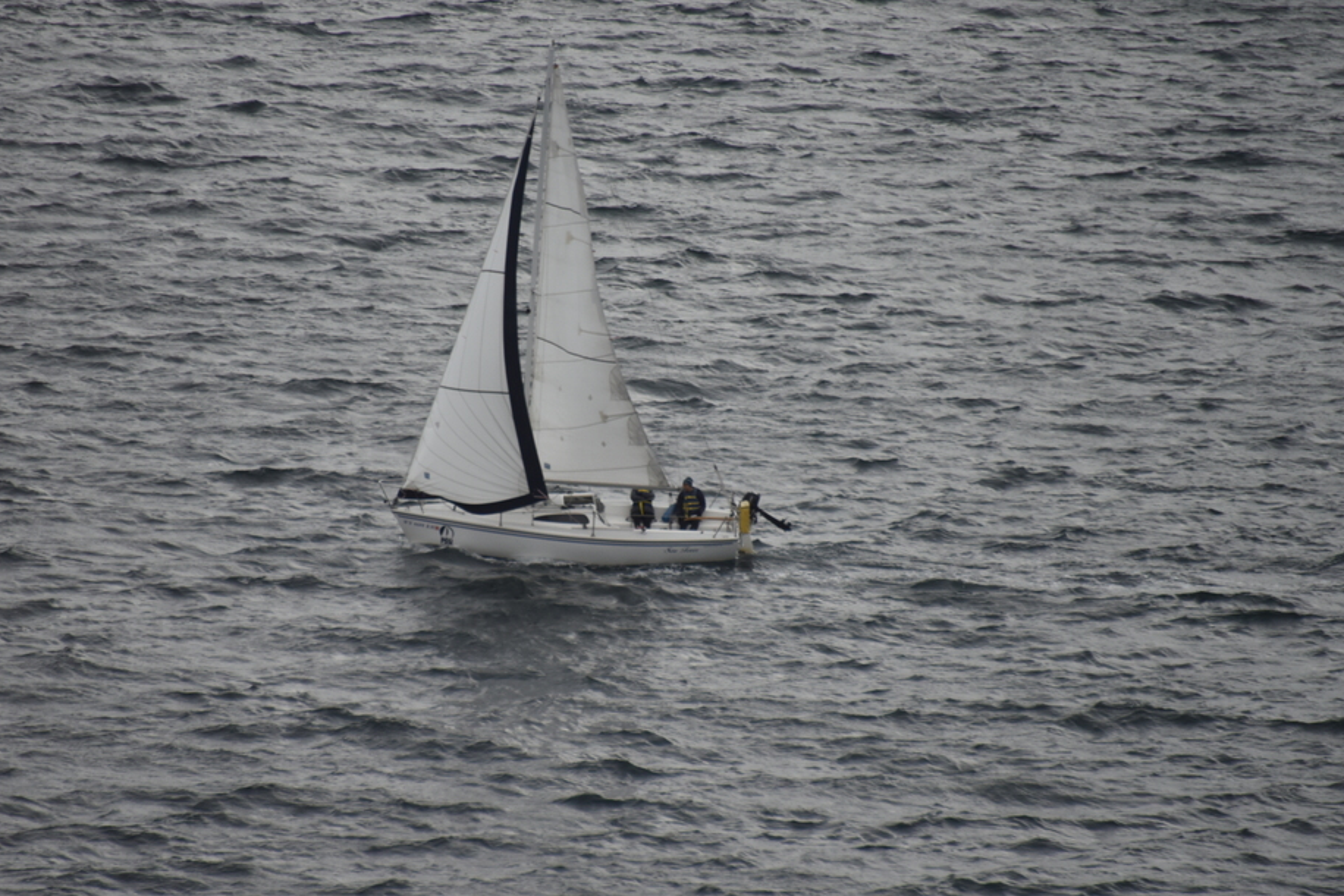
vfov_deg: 3.3
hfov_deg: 4.9
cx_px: 582
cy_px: 443
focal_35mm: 419
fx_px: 15644
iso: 500
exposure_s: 1/640
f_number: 5.6
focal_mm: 300
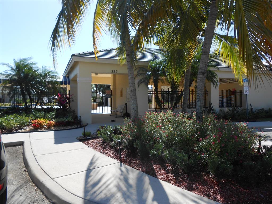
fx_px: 204
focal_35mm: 26
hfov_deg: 67.3
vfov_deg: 53.1
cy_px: 102
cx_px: 136
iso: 80
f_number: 3.5
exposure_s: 1/640
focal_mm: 4.6
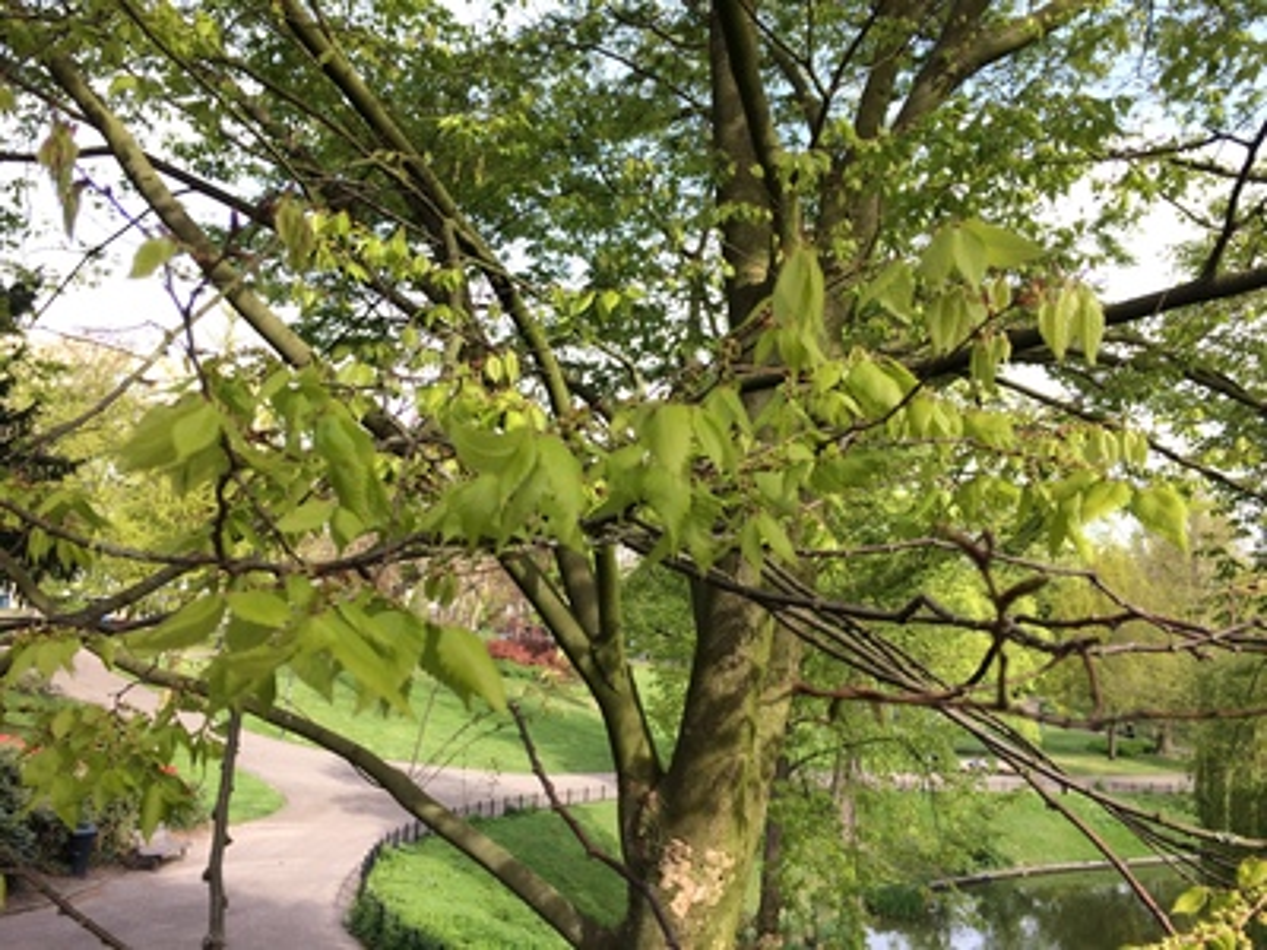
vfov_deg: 48.2
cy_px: 475
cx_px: 634
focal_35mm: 29
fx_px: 1061
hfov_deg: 61.7
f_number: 2.2
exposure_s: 1/414
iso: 32
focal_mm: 4.15
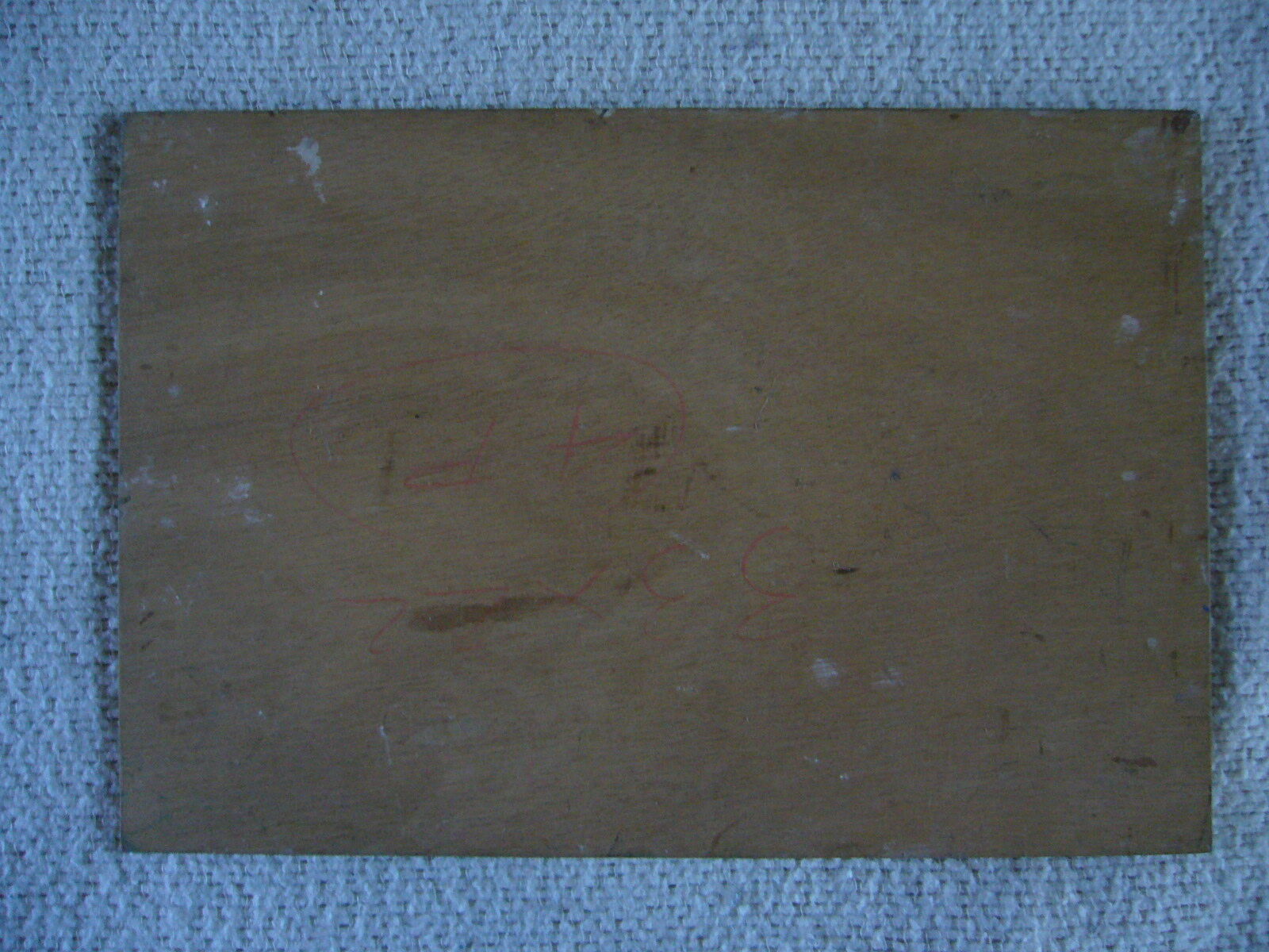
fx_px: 1283
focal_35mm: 35
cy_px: 476
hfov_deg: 52.6
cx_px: 634
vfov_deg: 40.7
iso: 200
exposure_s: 1/8
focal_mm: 5.8
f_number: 2.8
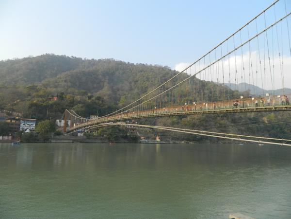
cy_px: 110
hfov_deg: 69.4
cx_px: 146
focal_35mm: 25
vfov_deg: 54.9
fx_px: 210
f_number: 3.1
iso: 80
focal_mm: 4.5
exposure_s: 1/400
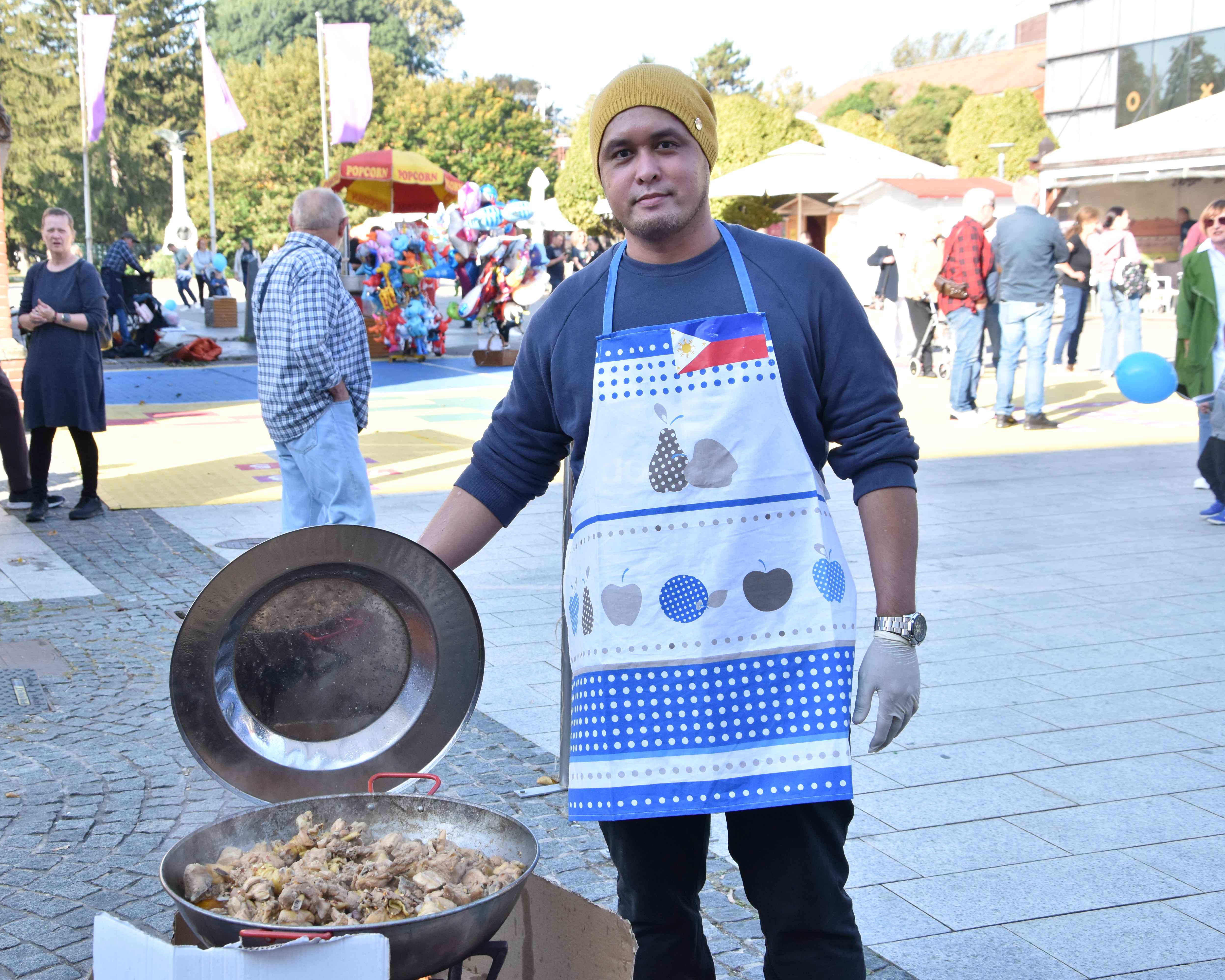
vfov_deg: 29.7
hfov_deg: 36.6
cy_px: 491
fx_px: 1849
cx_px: 577
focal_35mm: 51
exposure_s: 1/640
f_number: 6.3
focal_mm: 30
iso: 1000
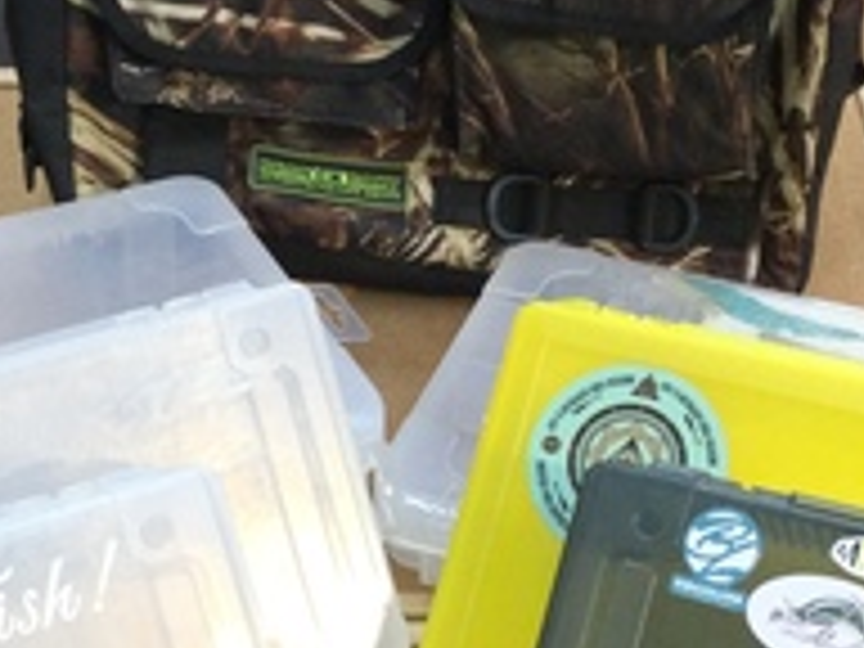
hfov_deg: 20.2
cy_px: 626
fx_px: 2421
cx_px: 387
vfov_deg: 15.0
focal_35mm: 97
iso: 32
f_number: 2.4
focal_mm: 3.3
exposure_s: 1/30
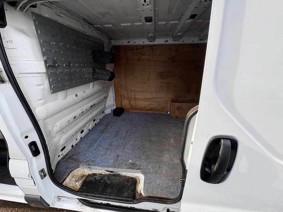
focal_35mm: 14
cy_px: 106
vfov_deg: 85.7
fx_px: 114
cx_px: 142
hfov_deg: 102.1
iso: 64
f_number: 2.2
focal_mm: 2.22
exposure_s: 1/138
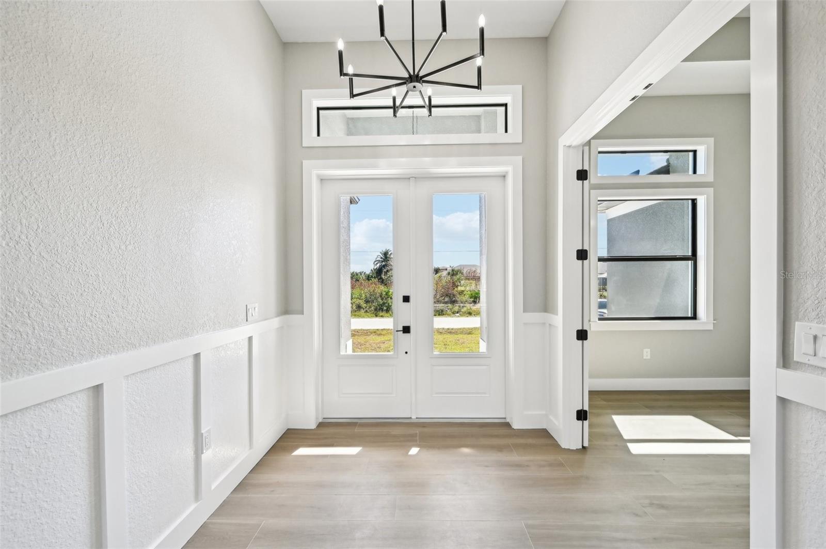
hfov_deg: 104.3
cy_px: 274
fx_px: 321
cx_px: 413
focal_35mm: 14
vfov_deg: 81.1
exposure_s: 1/320
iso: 400
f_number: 8
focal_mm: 14
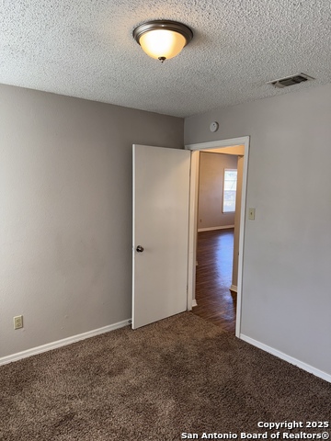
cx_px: 166
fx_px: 306
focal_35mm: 24
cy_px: 220
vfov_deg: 71.6
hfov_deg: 56.8
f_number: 1.78
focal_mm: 6.76
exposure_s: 1/120
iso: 100
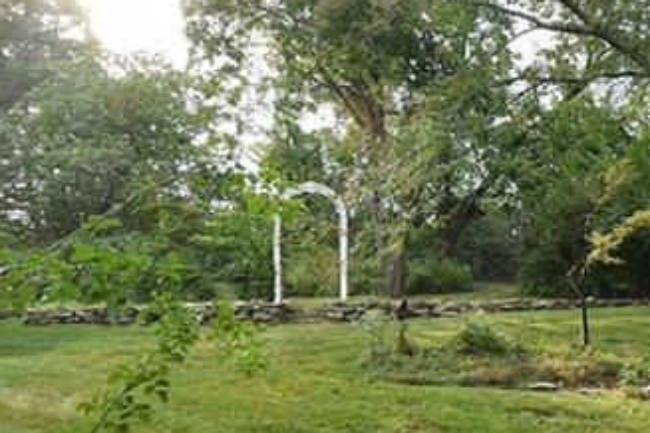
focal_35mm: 47
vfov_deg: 28.5
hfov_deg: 37.5
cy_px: 286
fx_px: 849
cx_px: 648
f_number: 7.1
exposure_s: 1/160
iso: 400
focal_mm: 10
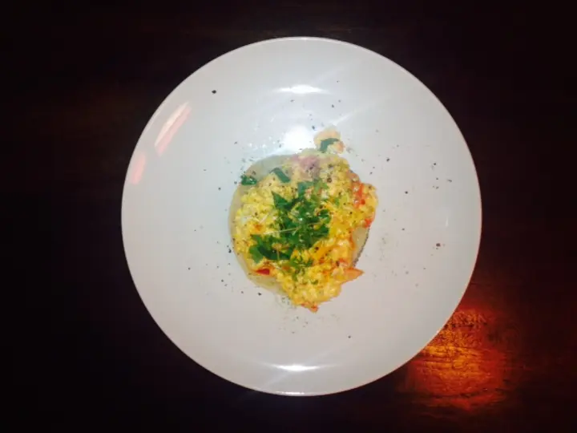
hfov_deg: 52.6
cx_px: 288
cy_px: 216
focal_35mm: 35
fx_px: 583
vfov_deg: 40.7
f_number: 2.4
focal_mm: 4.28
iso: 50
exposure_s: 1/50
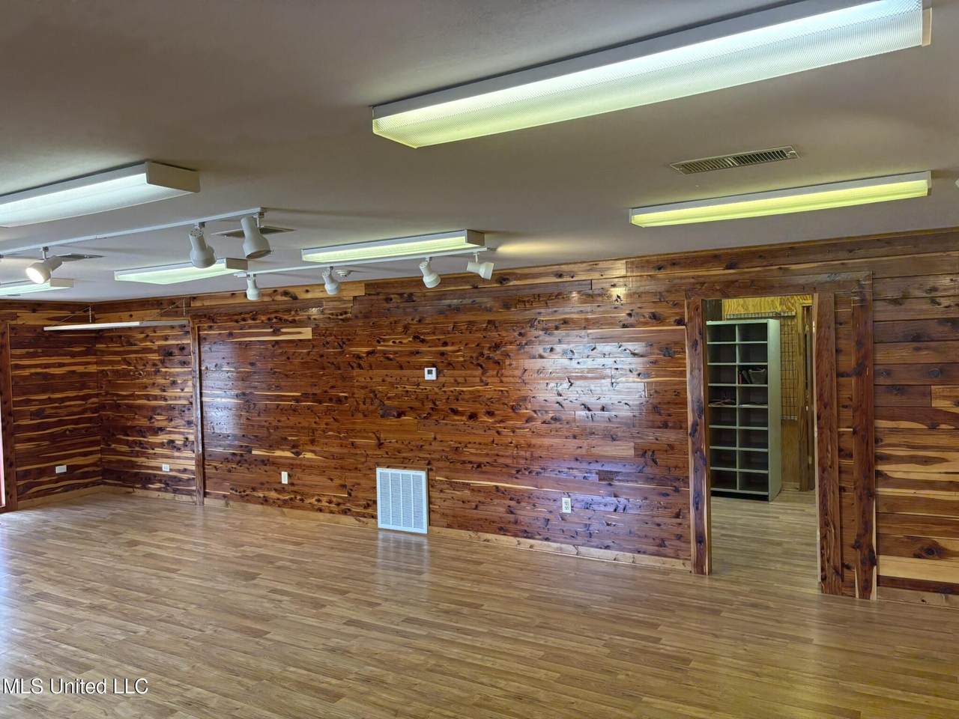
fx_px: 720
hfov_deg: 67.3
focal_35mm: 26
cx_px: 480
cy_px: 360
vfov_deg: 53.1
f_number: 1.6
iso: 200
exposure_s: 1/120
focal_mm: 5.96
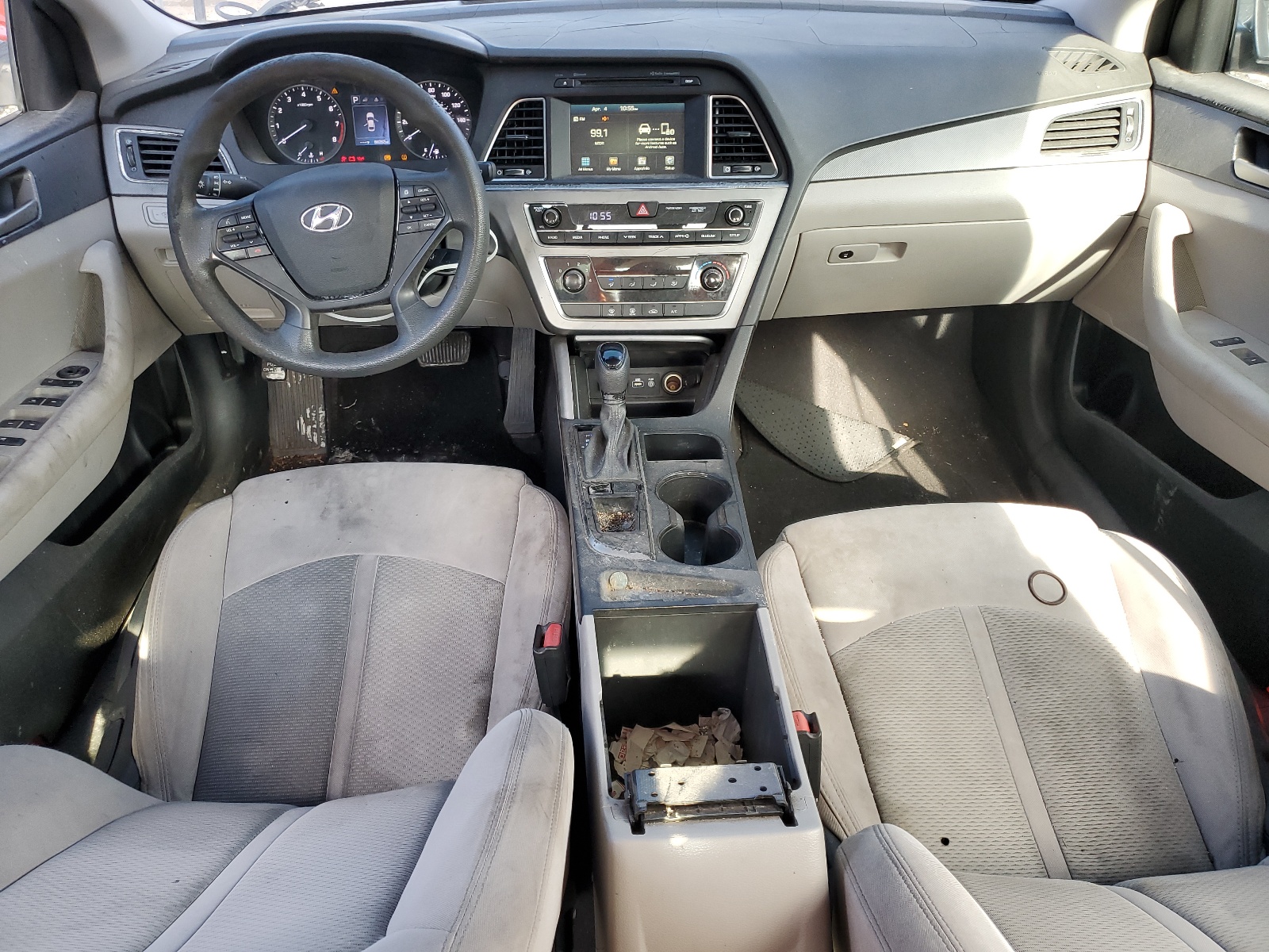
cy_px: 476
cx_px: 634
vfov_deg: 53.1
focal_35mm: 26
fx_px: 953
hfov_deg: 67.3
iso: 70
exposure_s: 1/60.2
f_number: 1.5
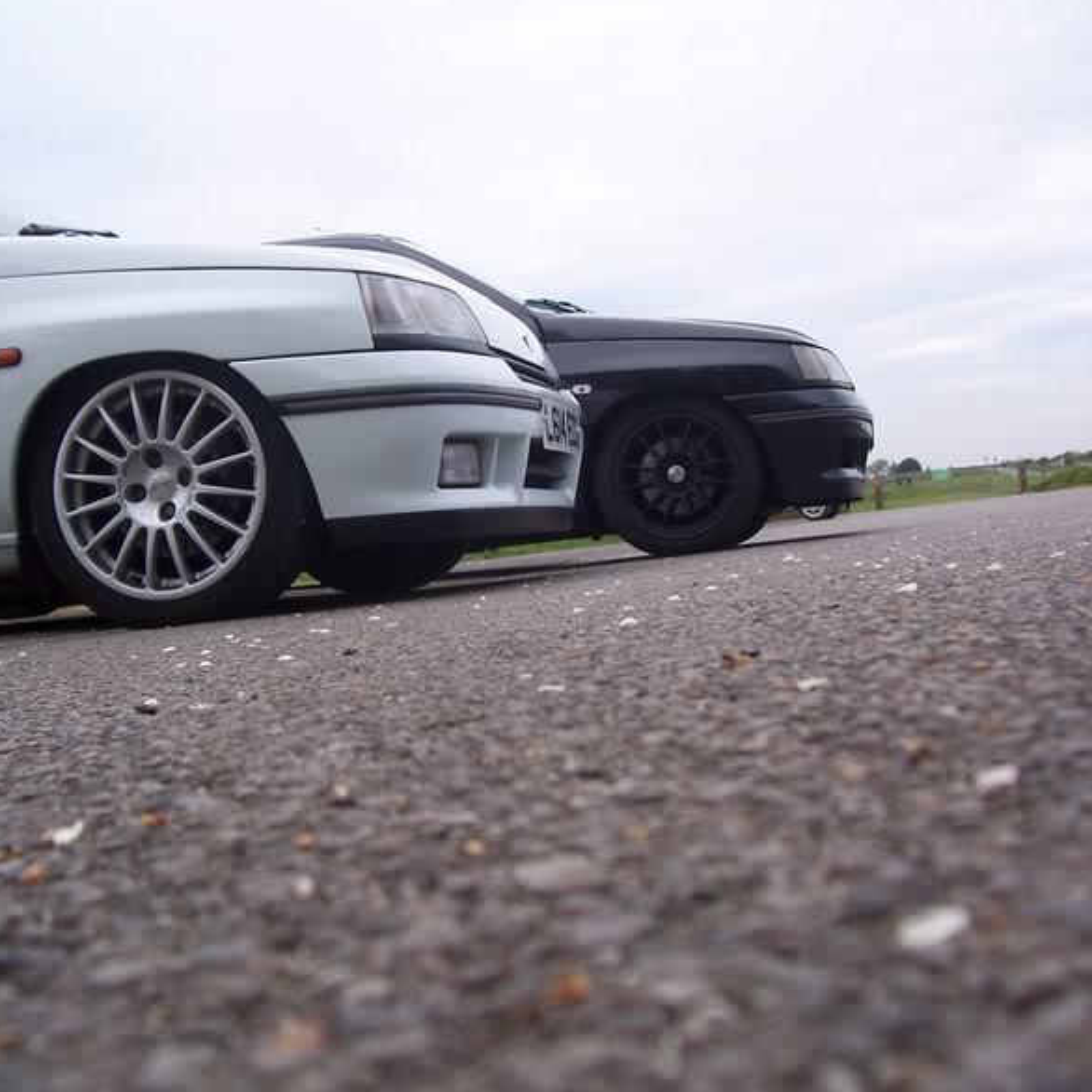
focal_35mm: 41
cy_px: 550
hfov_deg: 40.9
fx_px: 1463
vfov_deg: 40.9
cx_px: 499
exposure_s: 1/180
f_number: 2.7
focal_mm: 5.6
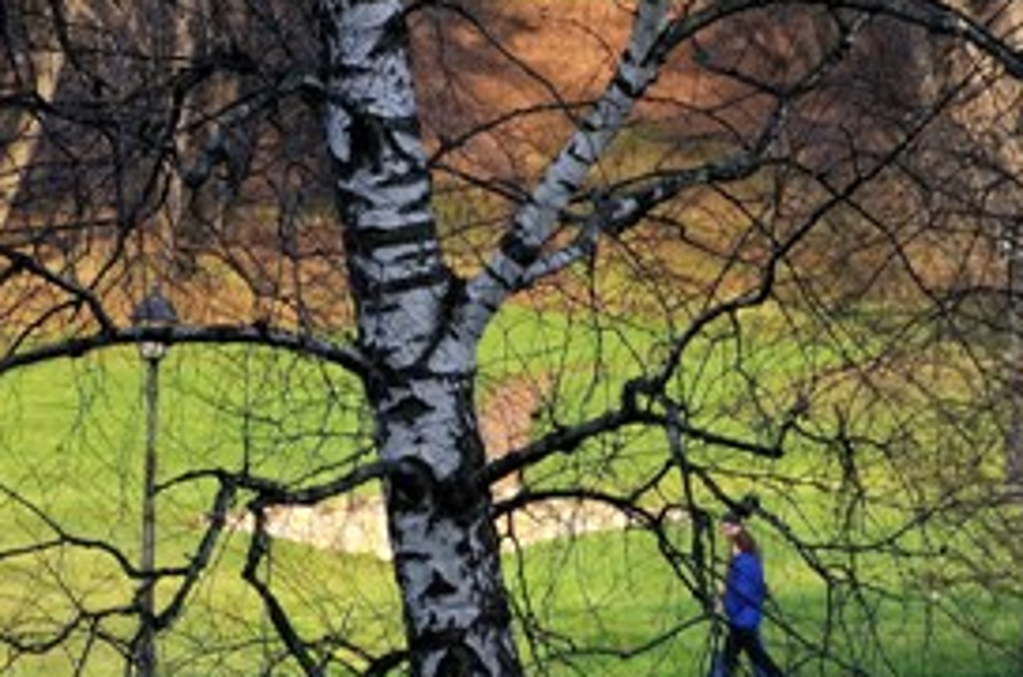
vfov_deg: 3.9
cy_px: 51
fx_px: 9866
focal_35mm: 348
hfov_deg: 5.9
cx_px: 365
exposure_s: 1/160
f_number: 7.1
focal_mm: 70
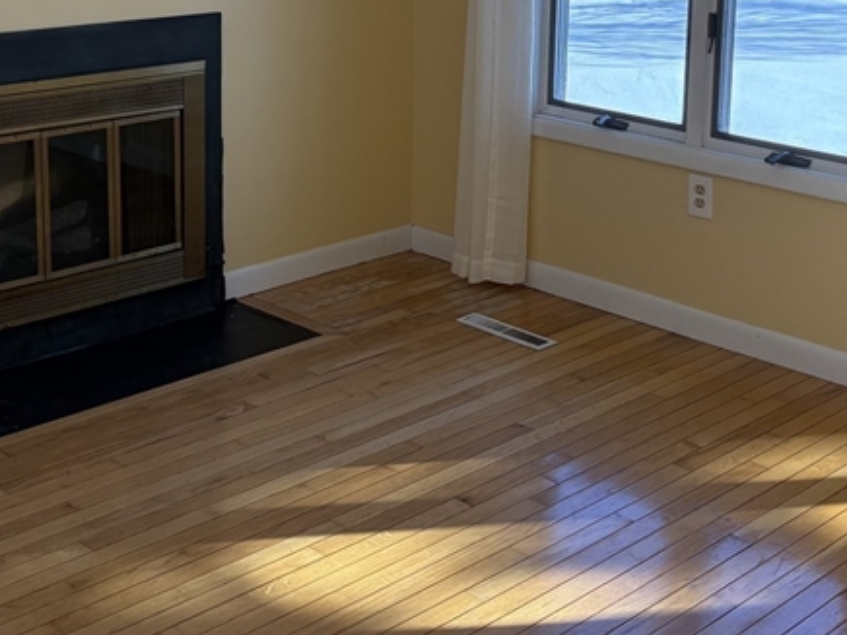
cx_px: 435
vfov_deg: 23.4
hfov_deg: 31.7
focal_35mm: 61
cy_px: 72
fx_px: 1493
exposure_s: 1/232
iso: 80
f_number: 1.6
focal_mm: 5.96
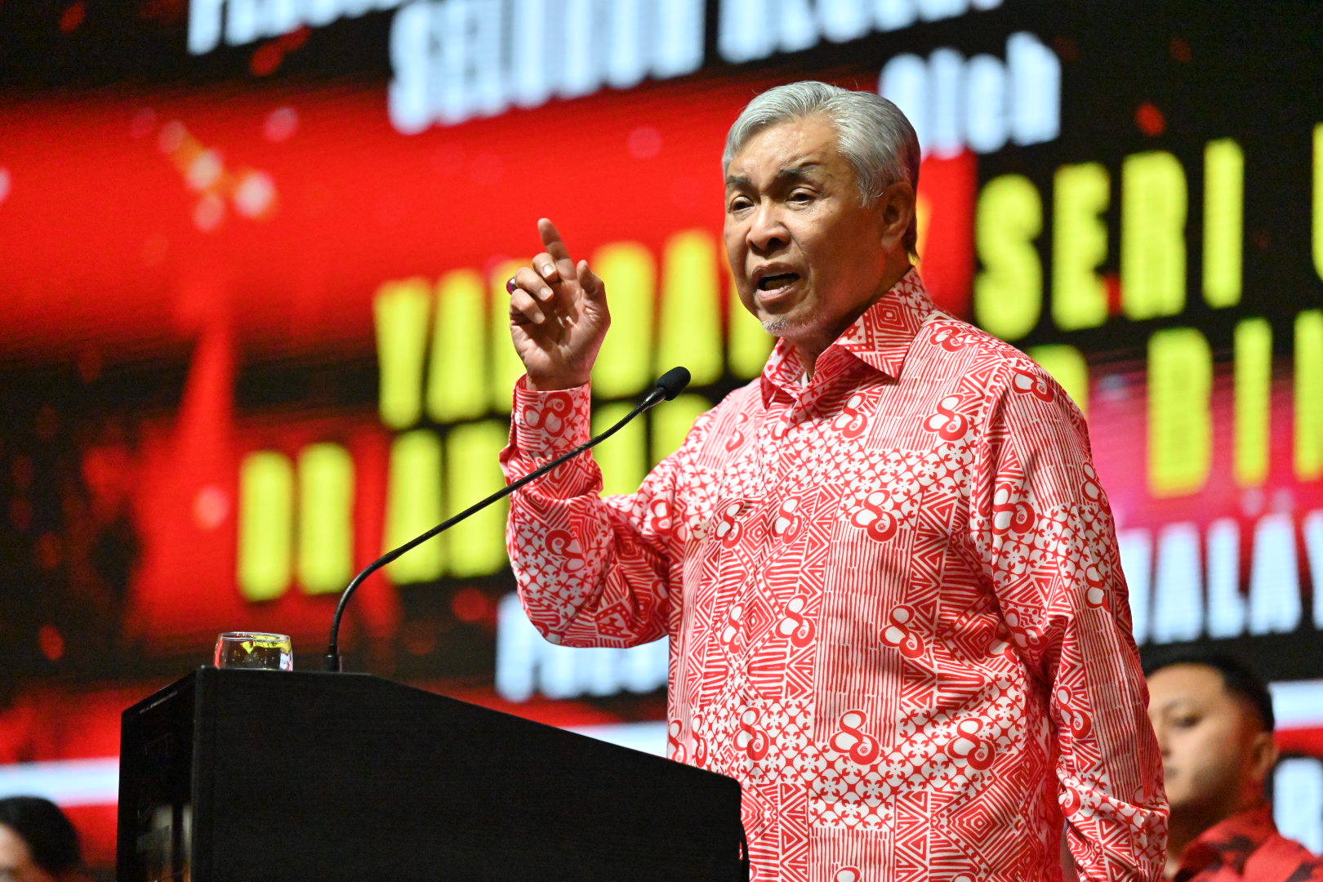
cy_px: 441
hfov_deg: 12.1
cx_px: 662
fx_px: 6247
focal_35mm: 170
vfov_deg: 8.1
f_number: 3.2
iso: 10000
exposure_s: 1/2000
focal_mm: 170
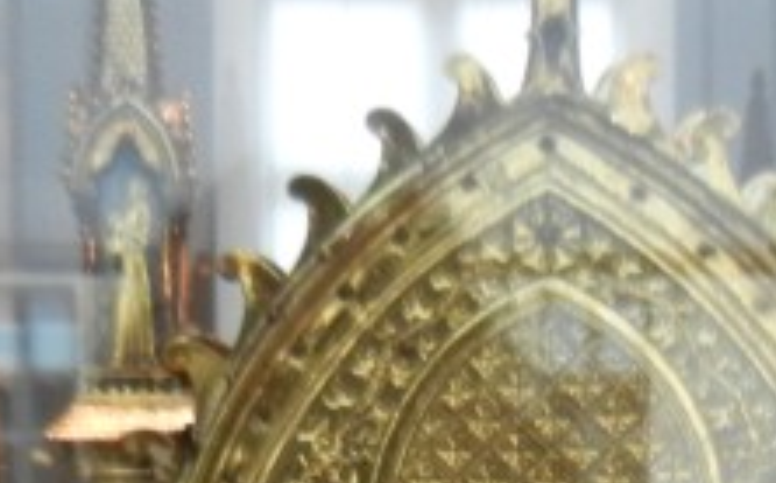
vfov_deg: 8.5
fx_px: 3104
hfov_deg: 14.2
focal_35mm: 147
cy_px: 917
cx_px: 573
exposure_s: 1/33.5
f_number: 3.5
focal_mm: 5.4
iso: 400
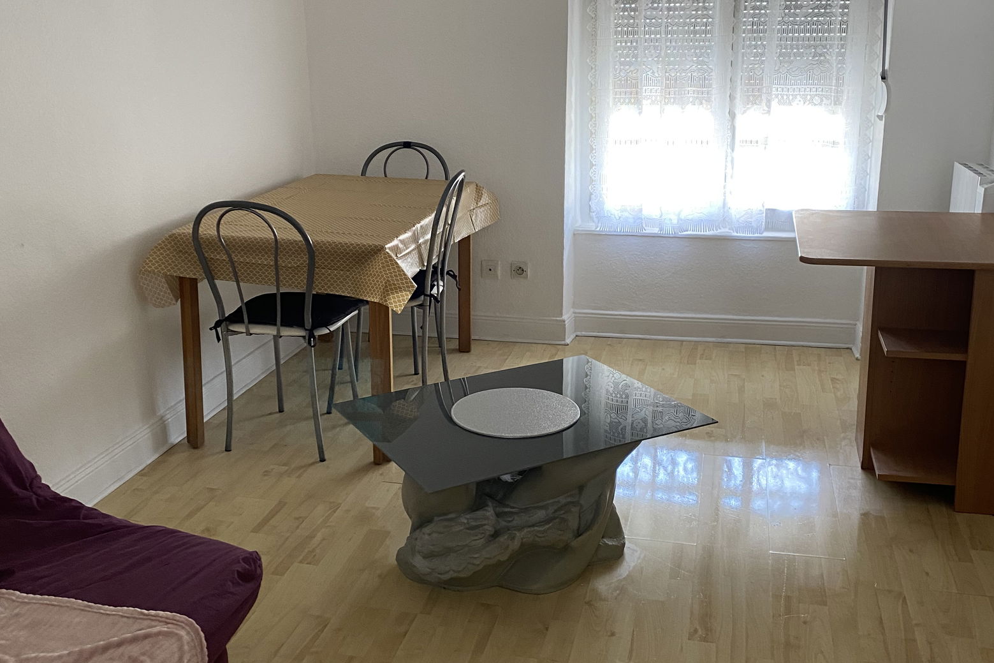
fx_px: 1021
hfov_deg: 51.9
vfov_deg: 35.9
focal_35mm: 37
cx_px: 500
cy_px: 293
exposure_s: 1/60
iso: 200
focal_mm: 4.25
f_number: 1.8
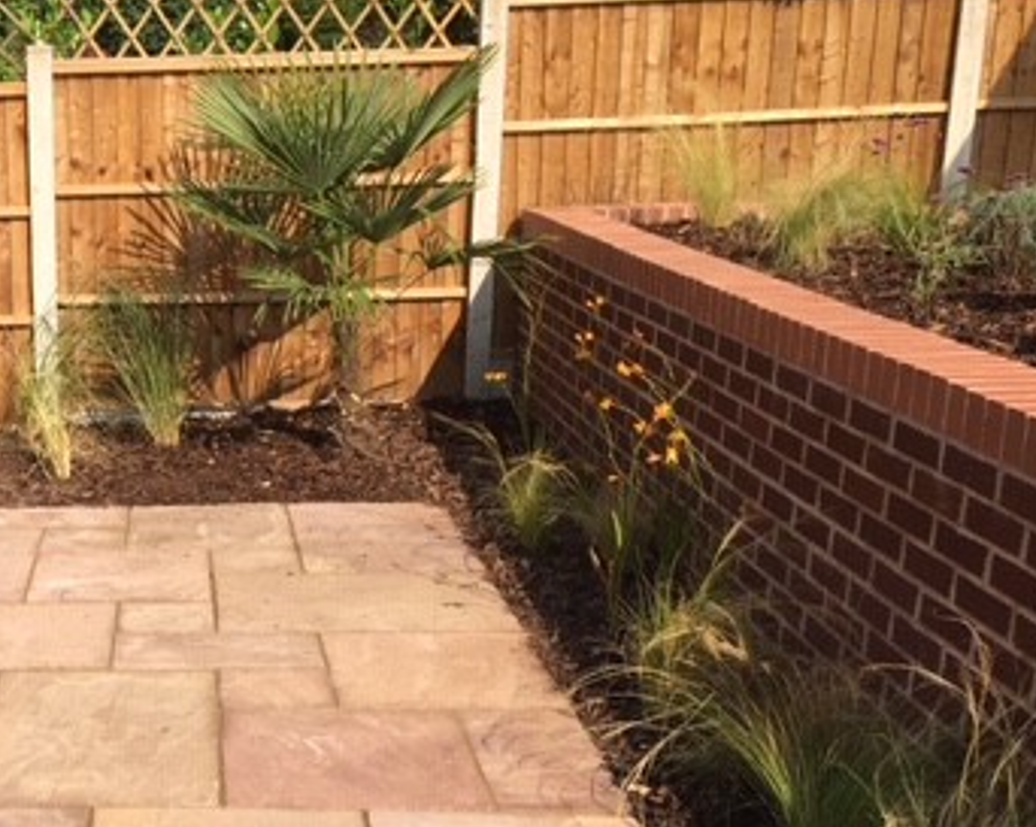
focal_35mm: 53
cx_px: 85
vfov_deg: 28.4
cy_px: 545
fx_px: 1624
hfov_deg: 33.4
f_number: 2.2
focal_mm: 4.15
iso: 25
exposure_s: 1/1115
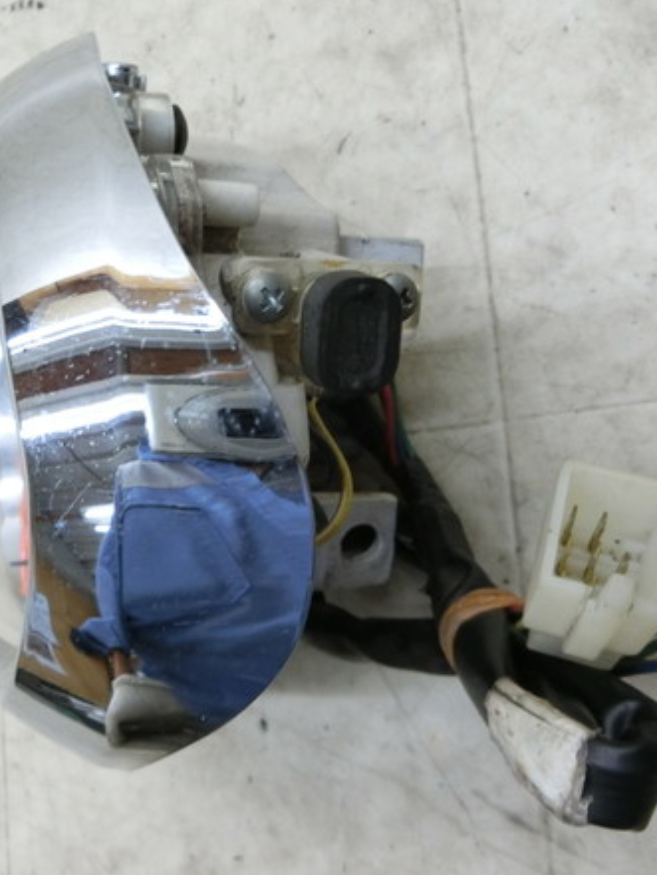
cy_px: 435
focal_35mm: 34
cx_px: 316
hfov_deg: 41.8
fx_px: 860
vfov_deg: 53.9
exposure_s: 1/80
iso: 400
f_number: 3.5
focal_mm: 4.5
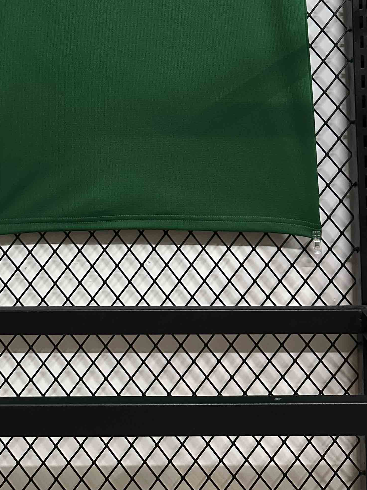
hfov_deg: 29.6
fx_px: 693
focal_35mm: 49
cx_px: 142
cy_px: 20
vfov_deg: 35.8
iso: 500
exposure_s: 1/50
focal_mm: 6.86
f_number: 1.78
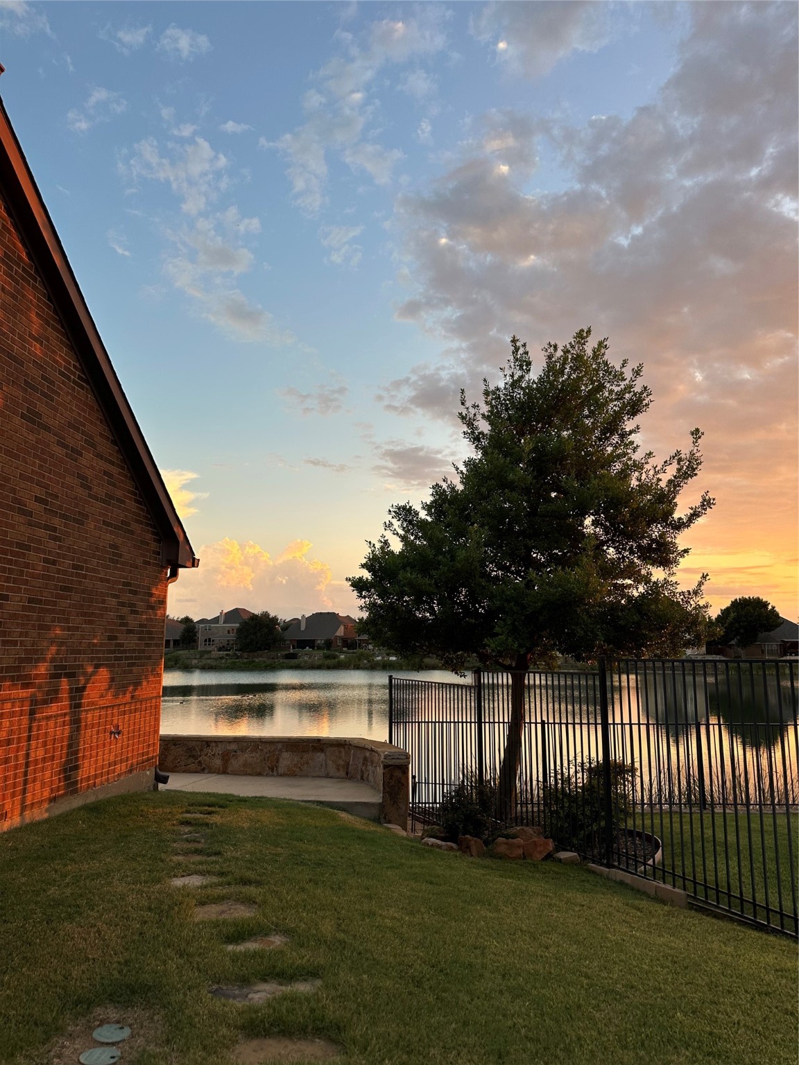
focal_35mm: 24
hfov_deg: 56.8
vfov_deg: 71.6
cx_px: 400
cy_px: 532
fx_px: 739
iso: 80
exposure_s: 1/458
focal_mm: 6.86
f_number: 1.78
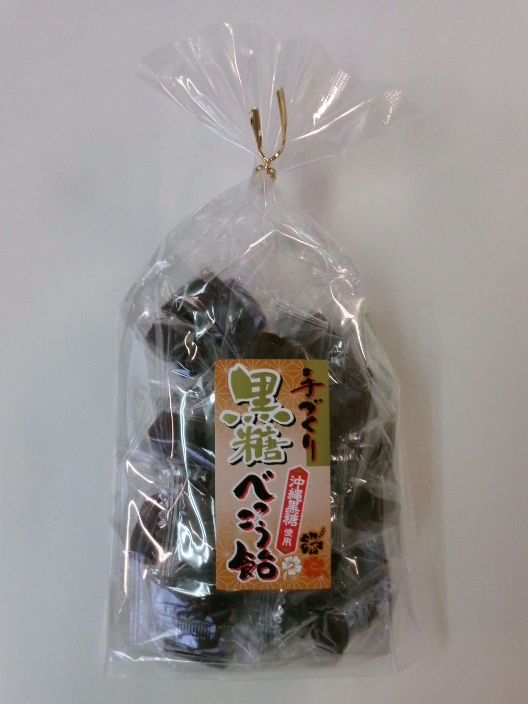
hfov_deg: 27.5
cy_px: 352
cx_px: 264
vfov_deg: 36.2
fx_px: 1078
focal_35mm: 53
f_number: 4.9
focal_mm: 9.5
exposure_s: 1/125
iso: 800
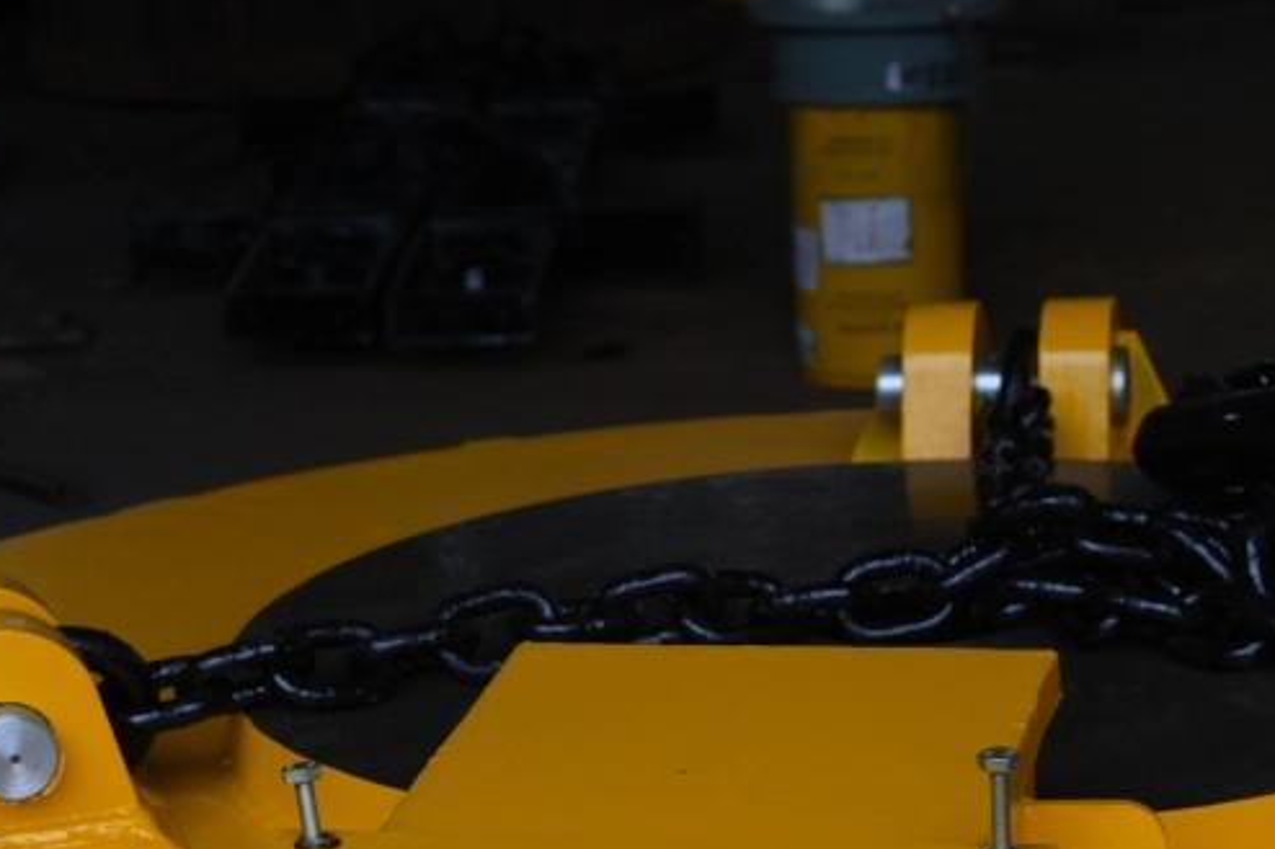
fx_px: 3682
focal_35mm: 104
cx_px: 841
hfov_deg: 19.6
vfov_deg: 12.8
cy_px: 1050
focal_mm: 34
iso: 250
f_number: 4
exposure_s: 1/100
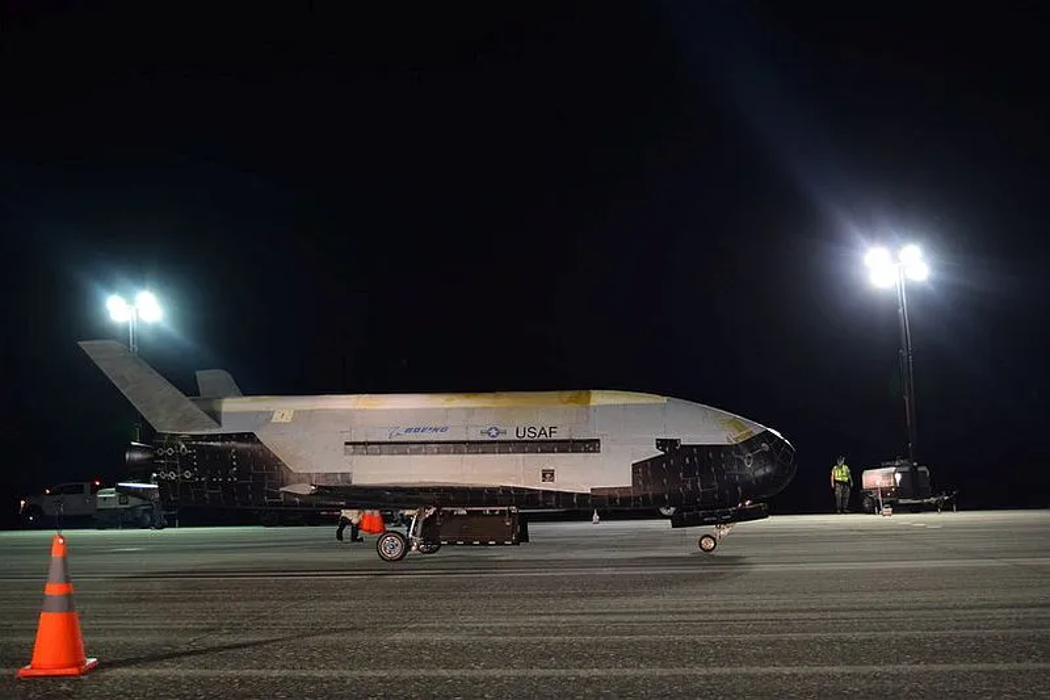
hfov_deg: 46.4
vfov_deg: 31.9
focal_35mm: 42
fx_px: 1225
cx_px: 525
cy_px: 350
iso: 640
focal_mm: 28
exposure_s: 1/60
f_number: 4.2
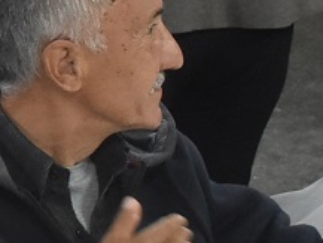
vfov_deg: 6.8
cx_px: -393
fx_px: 2045
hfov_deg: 8.4
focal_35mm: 219
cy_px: 25
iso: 1800
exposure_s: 1/60
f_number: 4
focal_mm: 22
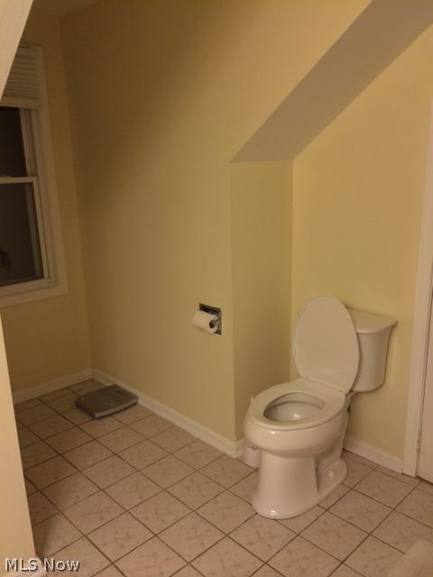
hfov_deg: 46.8
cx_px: 216
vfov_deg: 60.0
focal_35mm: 30
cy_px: 288
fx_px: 500
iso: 160
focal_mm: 4.12
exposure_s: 1/30
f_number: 2.2
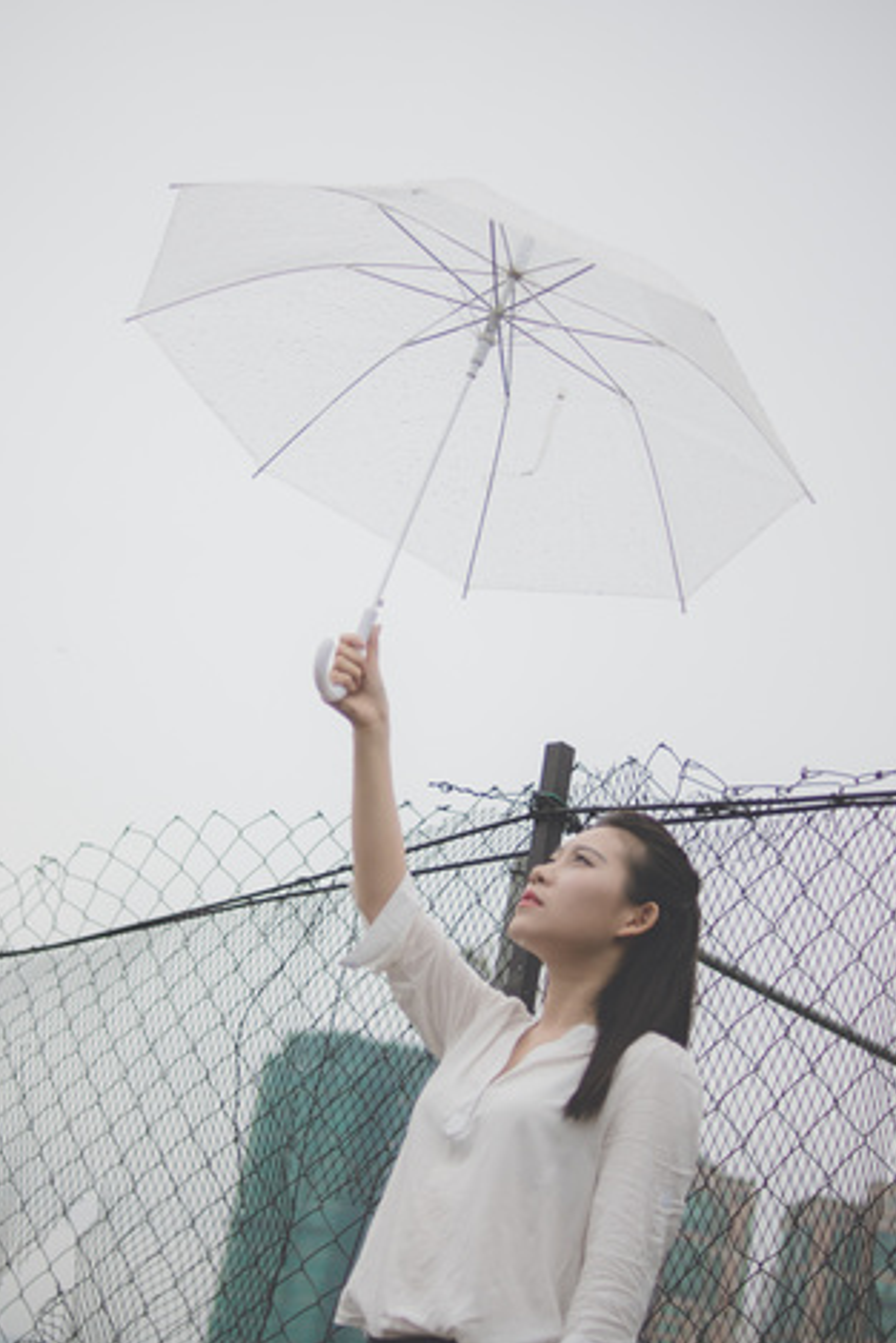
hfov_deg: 24.2
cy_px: 707
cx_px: 362
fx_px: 2089
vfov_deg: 35.6
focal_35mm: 56
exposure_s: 1/4000
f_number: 2
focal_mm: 35
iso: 400
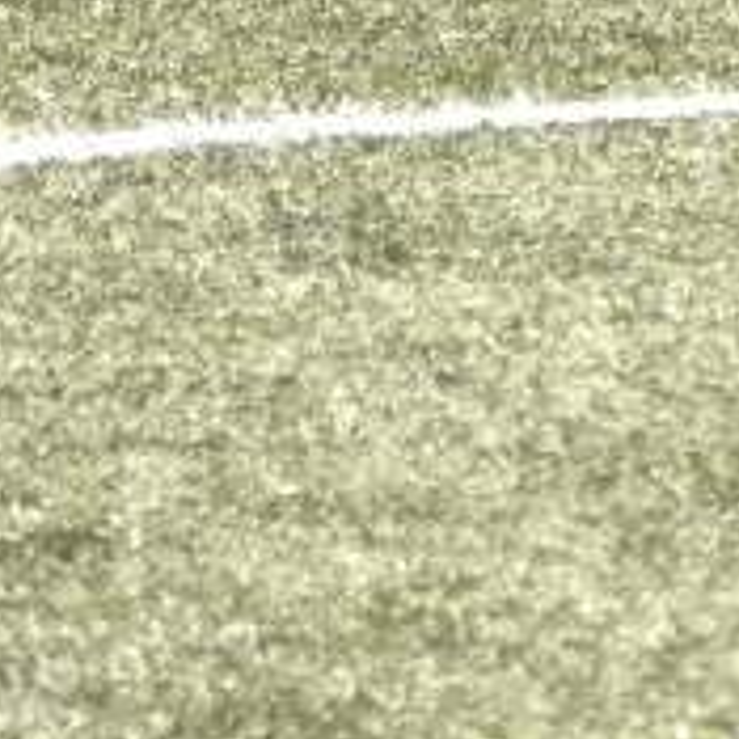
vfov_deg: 1.5
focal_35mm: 1146
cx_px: 2559
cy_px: -1149
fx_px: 27671
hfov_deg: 1.5
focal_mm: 105
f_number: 5.6
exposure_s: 1/1600
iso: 400
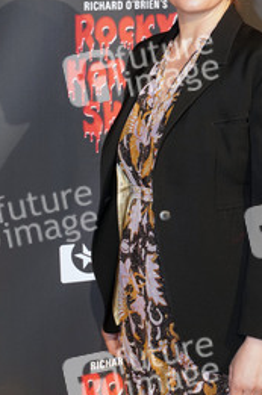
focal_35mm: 92
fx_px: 1008
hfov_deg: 14.8
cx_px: 185
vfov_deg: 22.1
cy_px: 147
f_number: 7.1
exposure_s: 1/80
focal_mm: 60
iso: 1600
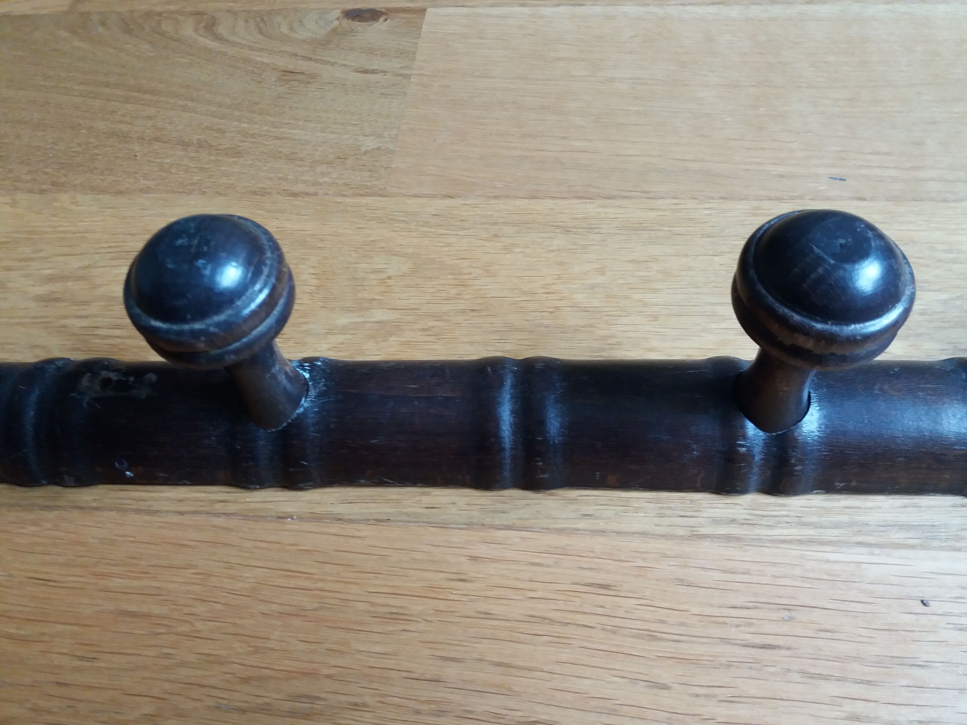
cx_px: 484
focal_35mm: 28
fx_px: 782
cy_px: 362
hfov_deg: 63.4
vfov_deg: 49.7
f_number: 1.9
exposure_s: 1/33
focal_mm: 3.7
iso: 160
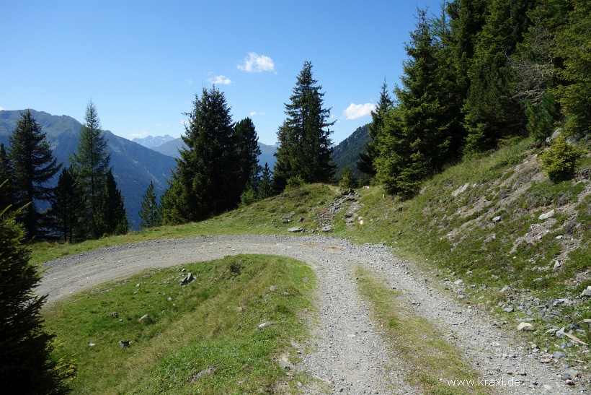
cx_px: 296
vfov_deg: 46.4
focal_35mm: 28
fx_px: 460
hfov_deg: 65.5
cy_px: 198
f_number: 5.6
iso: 125
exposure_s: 1/500
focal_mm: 10.4
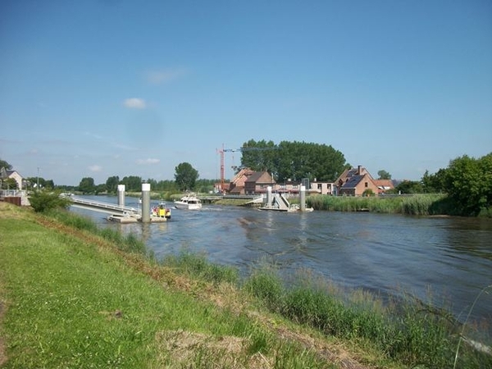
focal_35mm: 32
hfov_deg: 56.8
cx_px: 246
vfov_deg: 44.2
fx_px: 455
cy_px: 184
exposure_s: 1/200
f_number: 8.8
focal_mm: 5.7
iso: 80
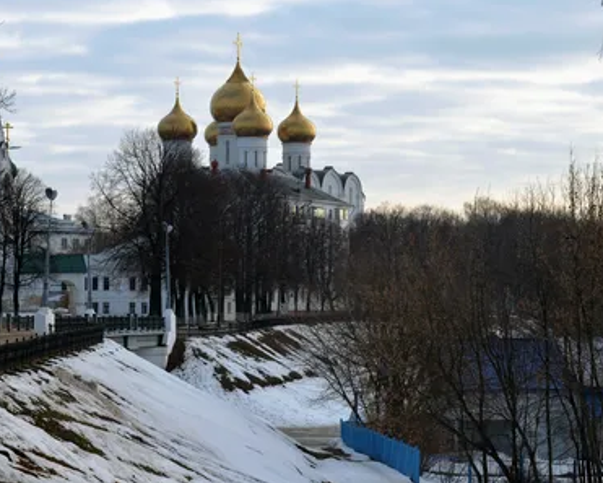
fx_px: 2142
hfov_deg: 16.0
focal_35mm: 120
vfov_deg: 12.9
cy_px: 242
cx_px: 267
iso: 200
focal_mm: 70
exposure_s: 1/160
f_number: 11
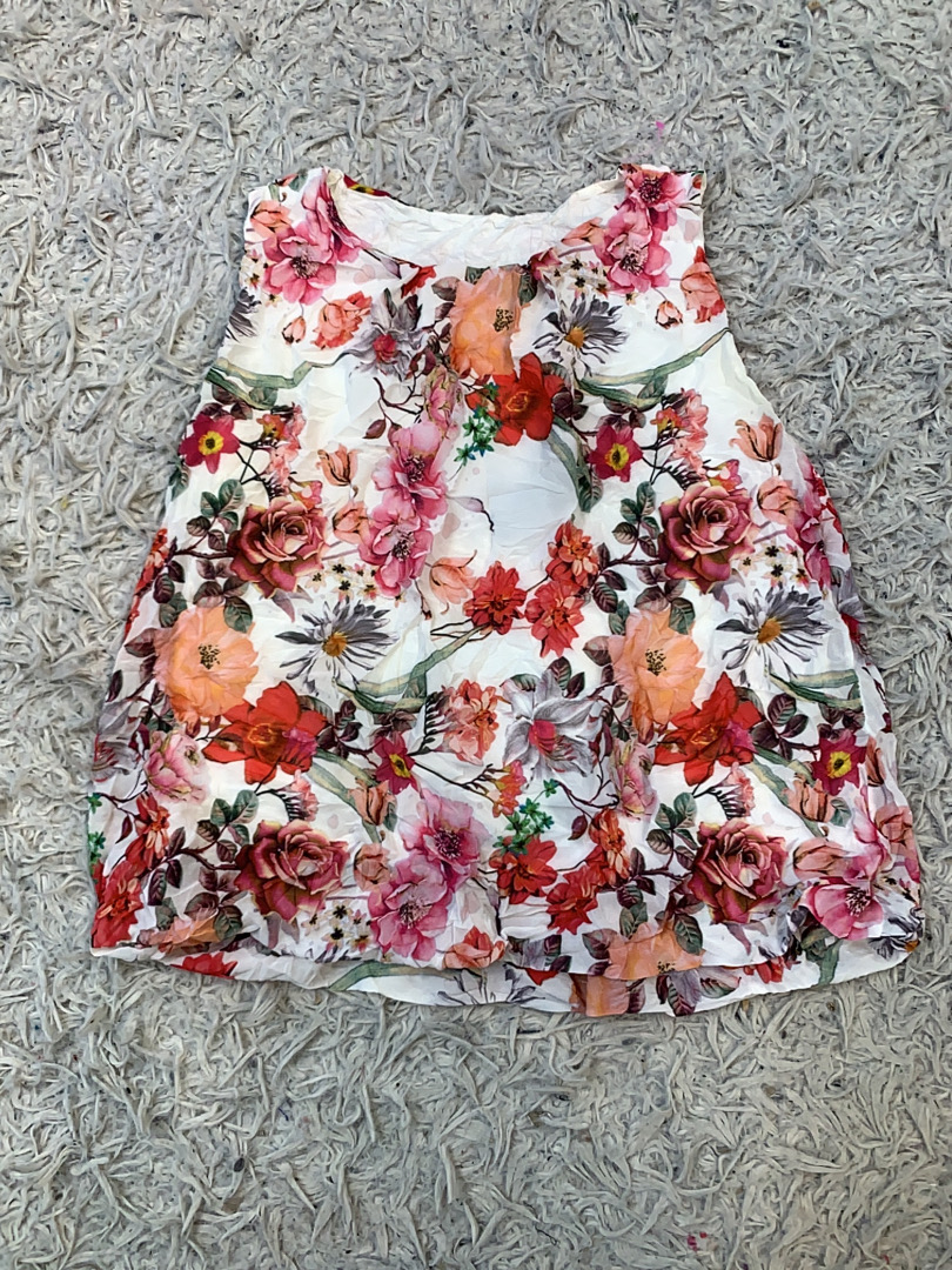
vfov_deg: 67.3
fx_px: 953
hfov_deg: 53.1
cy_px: 635
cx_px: 476
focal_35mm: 26
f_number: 1.8
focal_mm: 4.25
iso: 40
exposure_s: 1/100
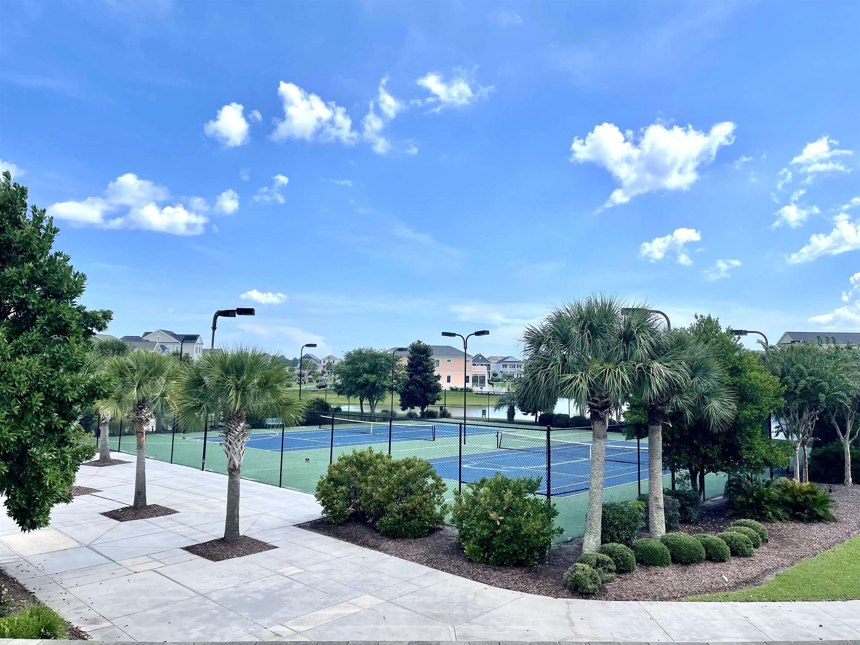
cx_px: 430
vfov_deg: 53.1
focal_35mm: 26
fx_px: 646
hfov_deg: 67.3
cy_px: 322
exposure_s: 1/4202
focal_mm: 5.1
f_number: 1.6
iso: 32
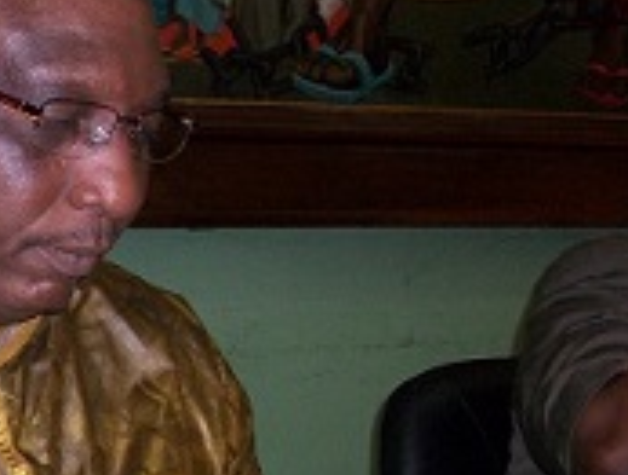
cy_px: 319
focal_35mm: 84
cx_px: -69
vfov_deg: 17.6
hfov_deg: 21.9
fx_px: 1529
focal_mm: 5.7
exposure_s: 1/40
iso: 150
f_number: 2.9
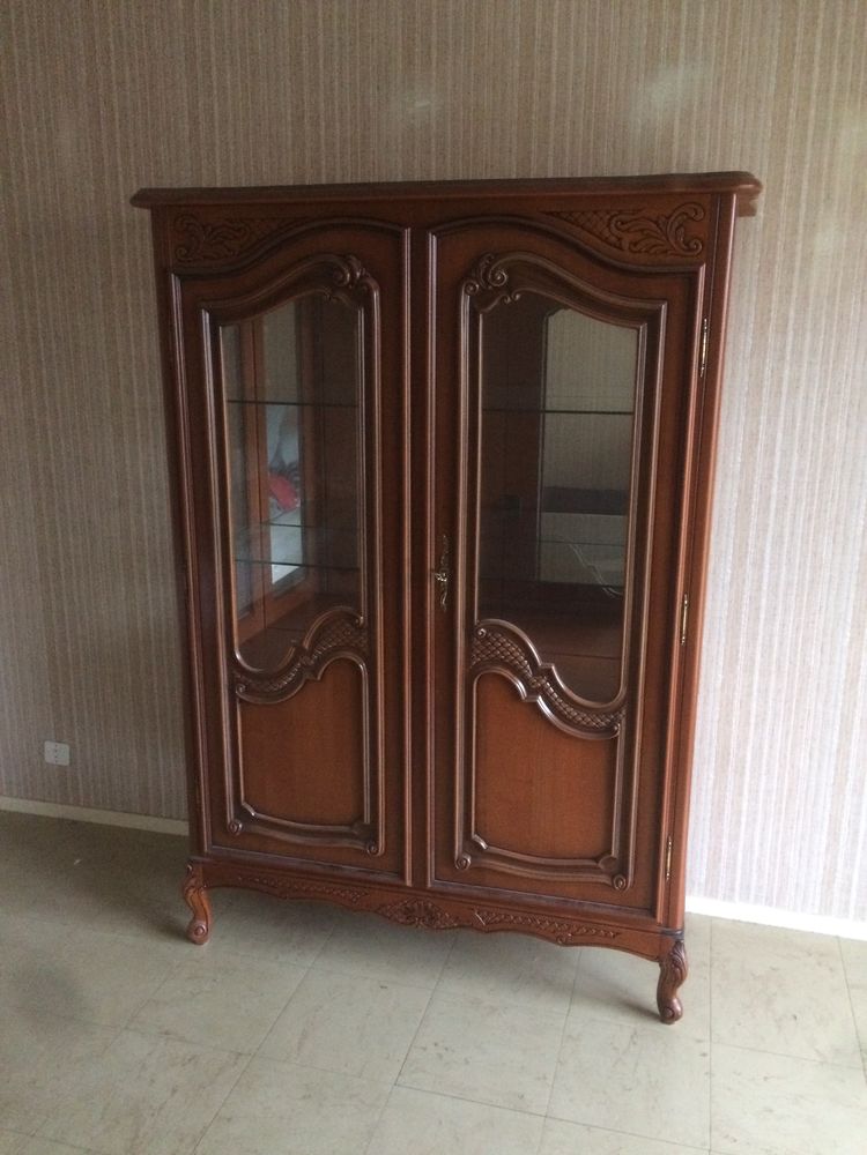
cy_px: 578
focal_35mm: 29
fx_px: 968
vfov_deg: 61.7
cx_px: 434
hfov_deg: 48.2
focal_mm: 4.15
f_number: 2.2
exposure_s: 1/17
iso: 320
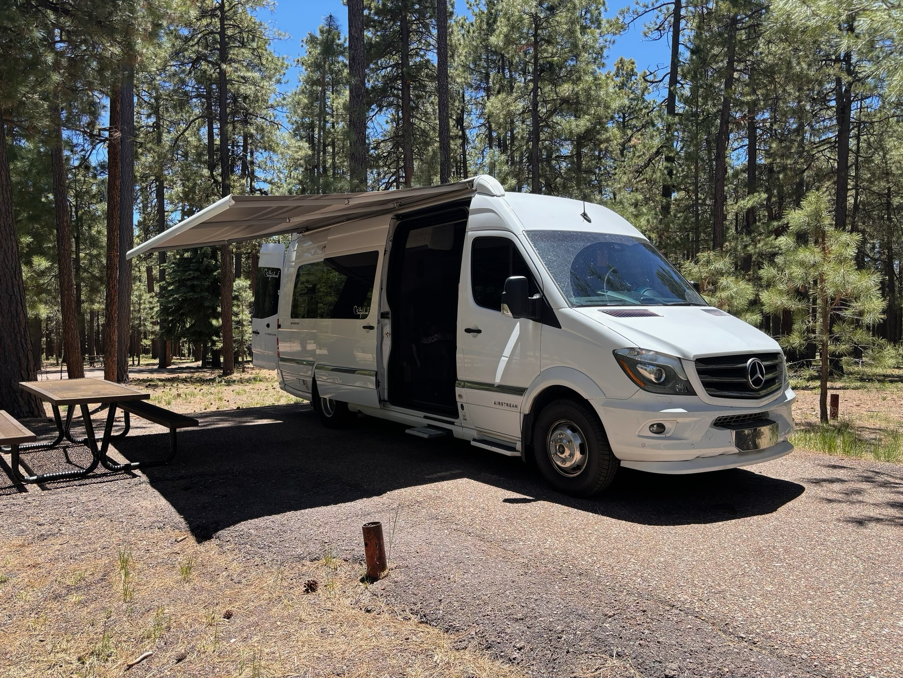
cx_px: 452
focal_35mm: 26
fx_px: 678
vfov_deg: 53.1
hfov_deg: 67.3
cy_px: 339
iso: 50
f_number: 1.6
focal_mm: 5.96
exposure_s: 1/1248
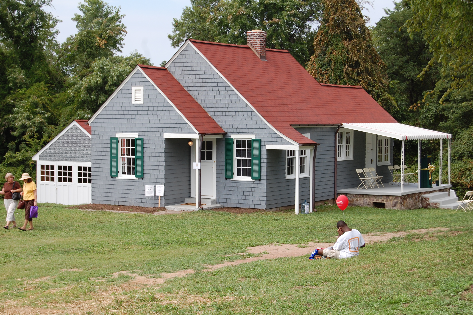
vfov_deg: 18.1
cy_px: 158
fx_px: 985
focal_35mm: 75
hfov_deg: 27.0
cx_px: 236
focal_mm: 50
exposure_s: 1/250
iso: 200
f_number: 8
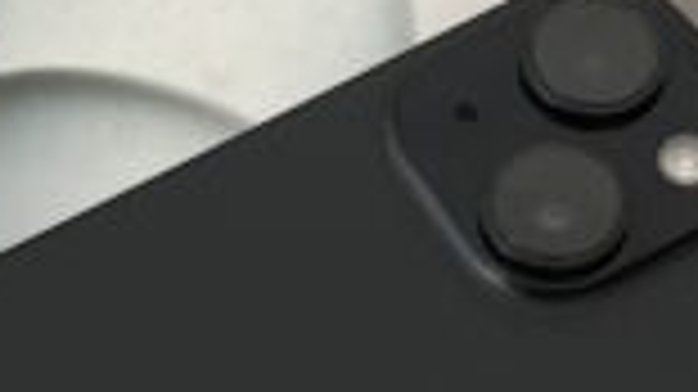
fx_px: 1665
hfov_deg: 23.7
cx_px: 297
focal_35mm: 90
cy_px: 773
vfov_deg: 12.0
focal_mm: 5.1
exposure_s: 1/111
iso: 125
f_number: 1.6
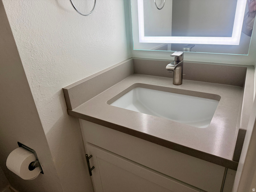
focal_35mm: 24
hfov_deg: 71.6
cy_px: 96
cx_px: 128
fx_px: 177
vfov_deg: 56.8
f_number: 1.78
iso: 200
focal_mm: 6.76
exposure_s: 1/229
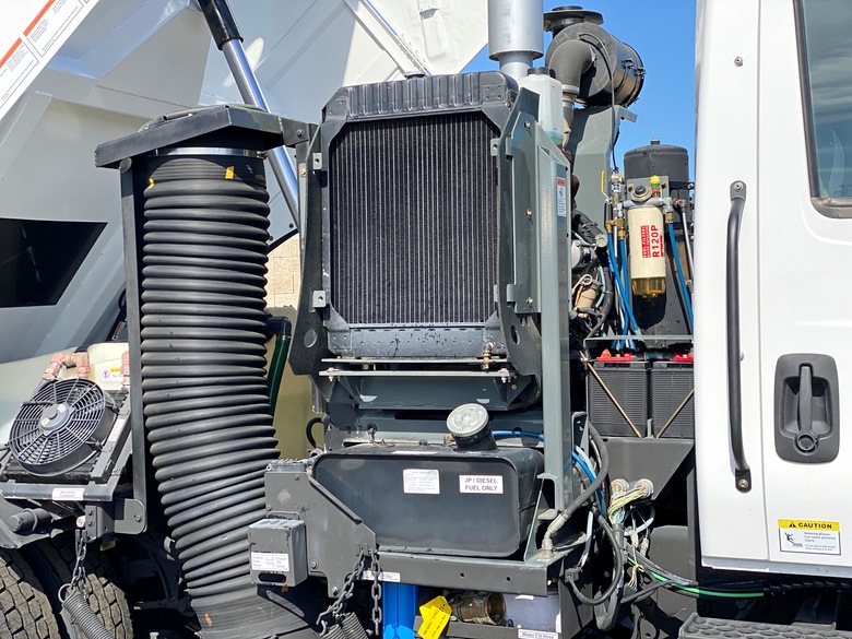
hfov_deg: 36.8
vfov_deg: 28.0
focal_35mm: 52
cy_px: 320
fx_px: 1280
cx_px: 426
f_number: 2
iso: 20
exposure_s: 1/1199
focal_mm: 6
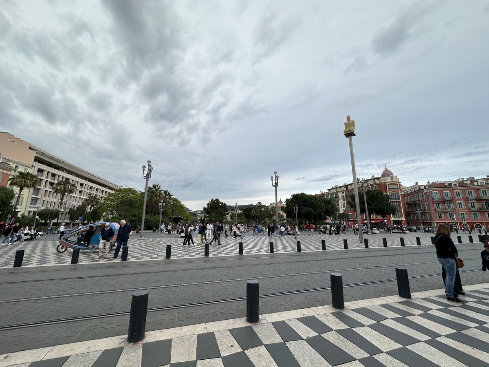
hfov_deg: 102.1
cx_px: 244
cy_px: 184
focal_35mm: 14
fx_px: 198
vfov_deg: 85.7
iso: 40
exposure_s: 1/1147
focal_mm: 2.22
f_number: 2.2
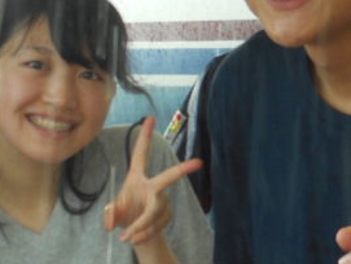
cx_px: 136
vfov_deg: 8.9
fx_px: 1685
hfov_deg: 11.9
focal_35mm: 166
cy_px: 226
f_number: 4.7
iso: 80
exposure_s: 1/60
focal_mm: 7.9
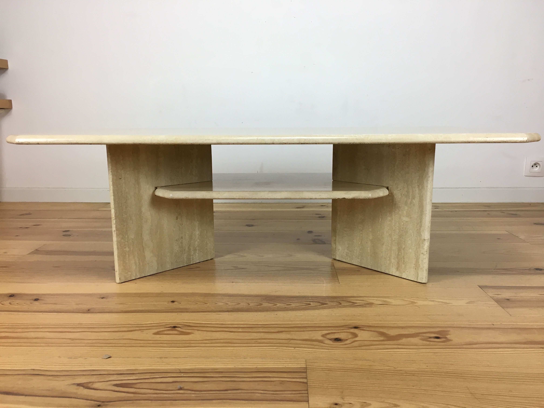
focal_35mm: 29
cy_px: 204
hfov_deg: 61.7
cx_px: 272
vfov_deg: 48.2
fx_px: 456
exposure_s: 1/33
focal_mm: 4.15
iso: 40
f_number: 2.2
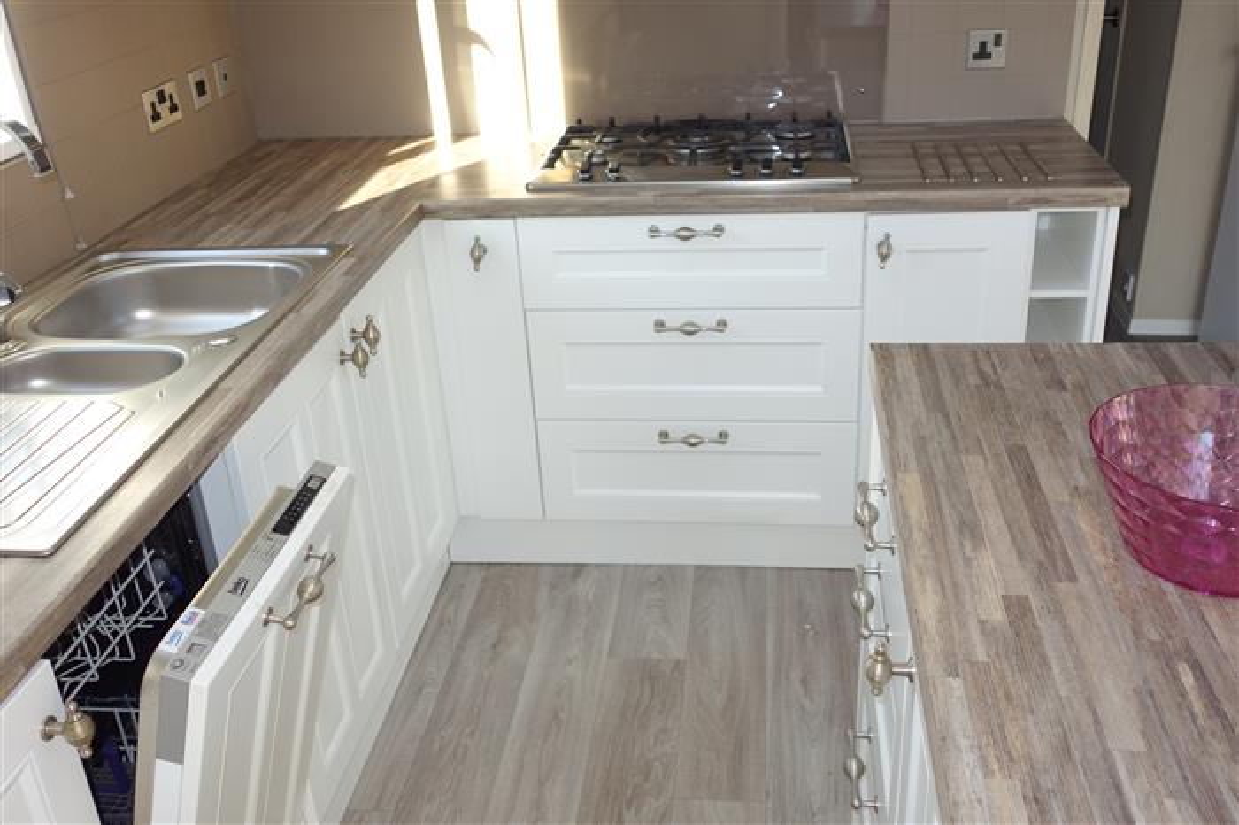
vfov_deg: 39.9
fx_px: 1135
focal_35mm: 33
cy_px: 412
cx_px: 620
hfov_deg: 57.2
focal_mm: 12.18
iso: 125
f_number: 2.8
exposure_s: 1/100
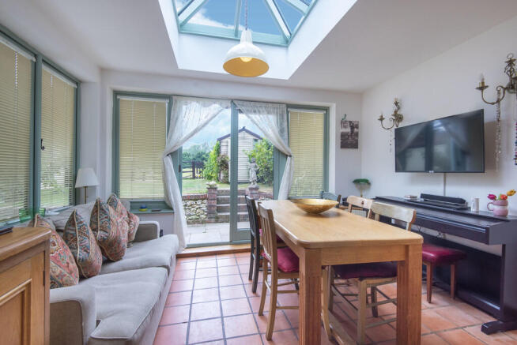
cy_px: 172
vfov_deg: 73.8
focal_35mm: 16
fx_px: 230
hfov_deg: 96.7
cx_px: 258
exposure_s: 1/125
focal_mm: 16
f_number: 8
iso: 640
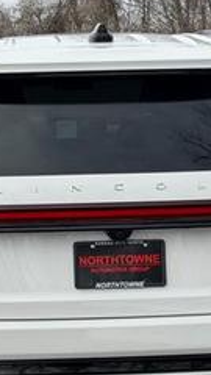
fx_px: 1094
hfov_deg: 11.0
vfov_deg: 19.4
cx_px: 83
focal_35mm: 110
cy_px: 225
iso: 64
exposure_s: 1/3378
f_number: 1.78
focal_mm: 6.76
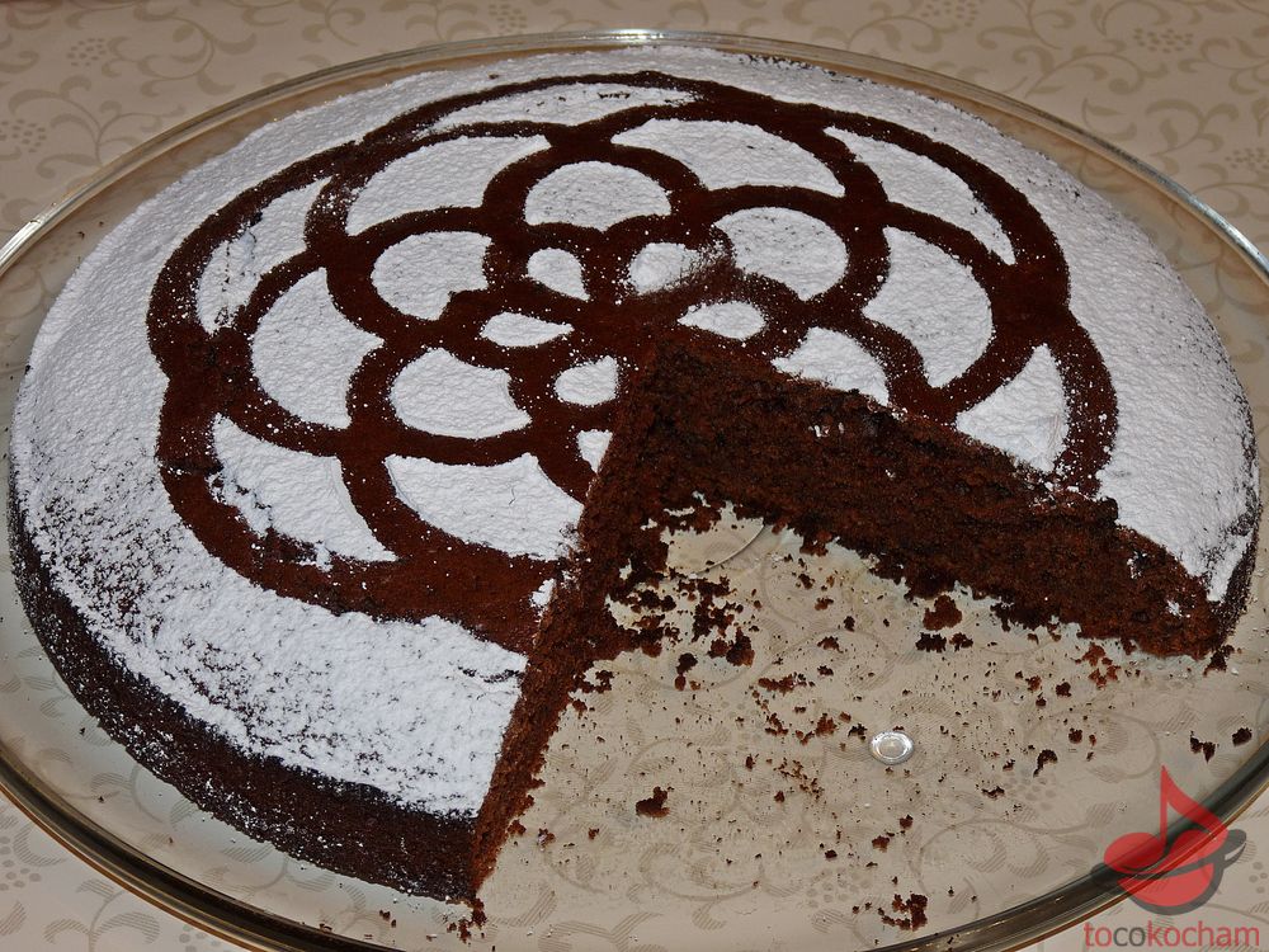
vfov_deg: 14.6
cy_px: 476
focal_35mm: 101
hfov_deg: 19.4
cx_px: 634
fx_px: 3703
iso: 100
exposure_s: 1/40
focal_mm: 18
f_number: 3.6
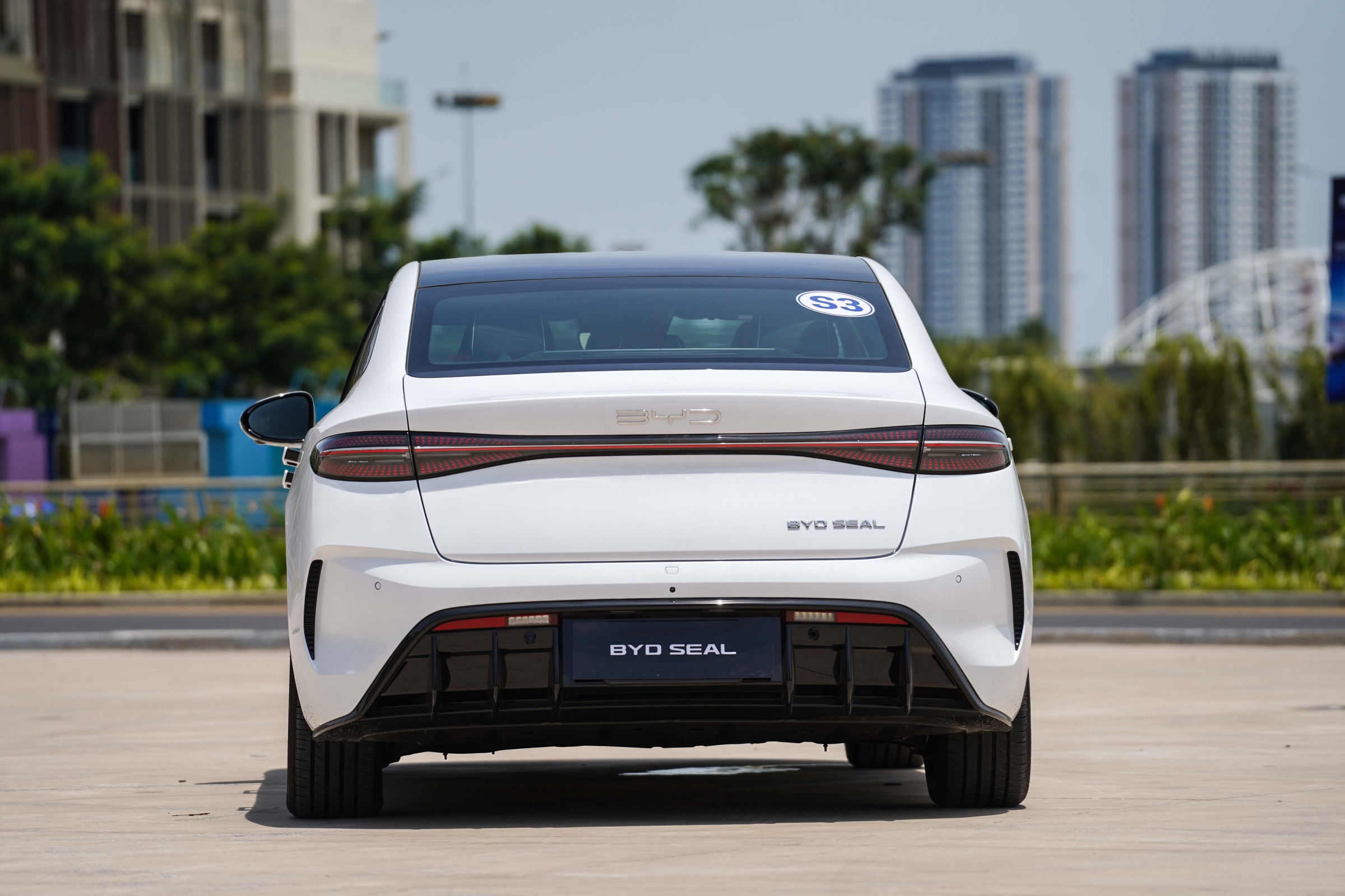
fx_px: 6837
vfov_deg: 7.5
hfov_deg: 11.2
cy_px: 448
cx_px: 672
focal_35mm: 183
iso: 80
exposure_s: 1/1250
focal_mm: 183
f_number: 4
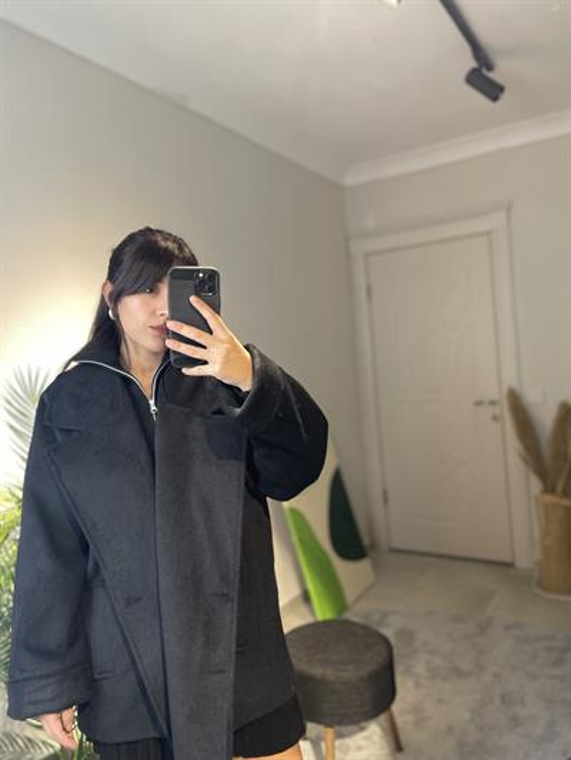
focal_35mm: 26
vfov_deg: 67.3
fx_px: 572
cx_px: 286
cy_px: 380
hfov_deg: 53.1
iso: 125
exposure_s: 1/74
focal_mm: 5.1
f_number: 1.6
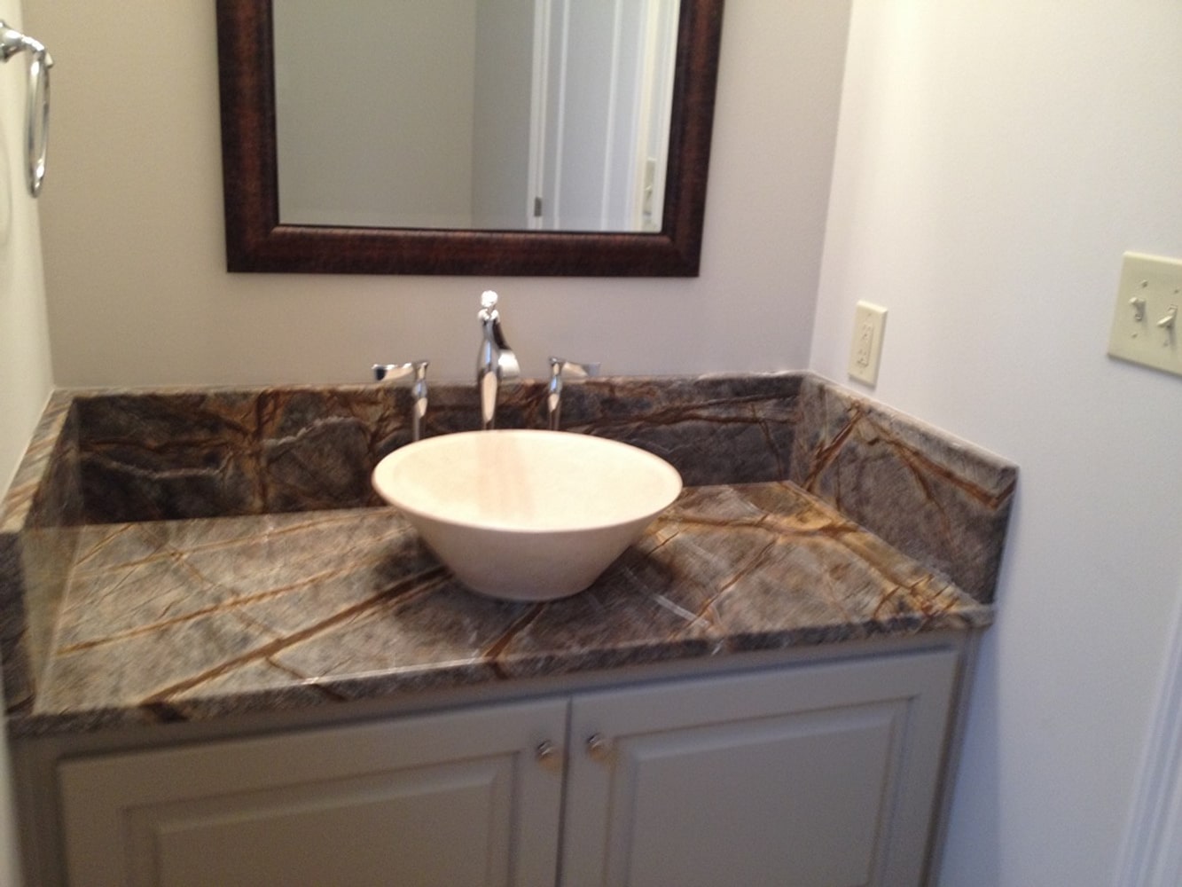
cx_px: 591
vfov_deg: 40.7
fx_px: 1195
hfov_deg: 52.6
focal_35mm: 35
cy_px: 444
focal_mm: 4.28
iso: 125
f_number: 2.4
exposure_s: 1/20
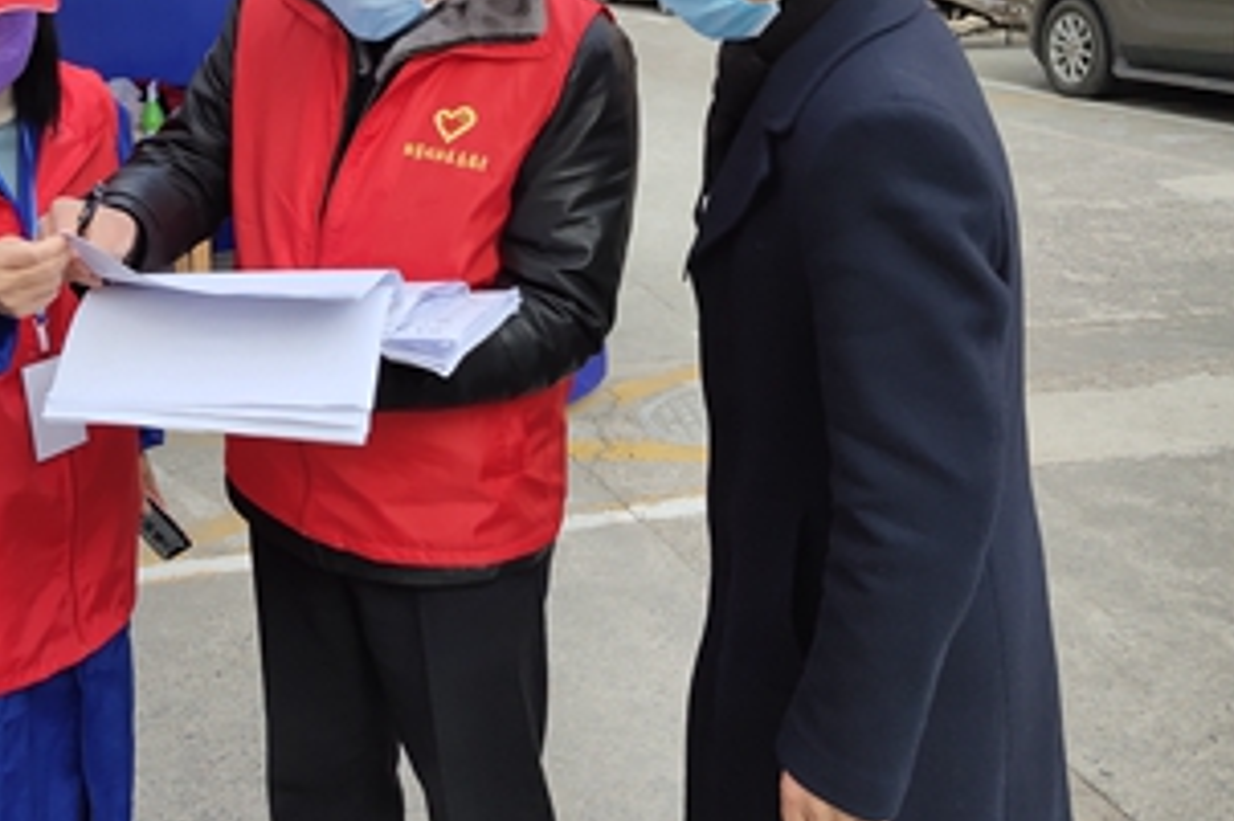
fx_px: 1713
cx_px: 372
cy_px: 174
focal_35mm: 50
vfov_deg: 26.5
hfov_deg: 39.0
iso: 50
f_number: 1.8
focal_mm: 4.27
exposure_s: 1/859
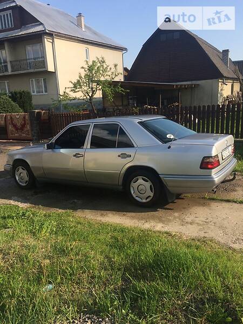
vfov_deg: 61.7
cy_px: 162
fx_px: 271
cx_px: 122
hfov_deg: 48.2
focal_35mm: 29
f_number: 2.2
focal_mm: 4.2
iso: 32
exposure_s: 1/1172
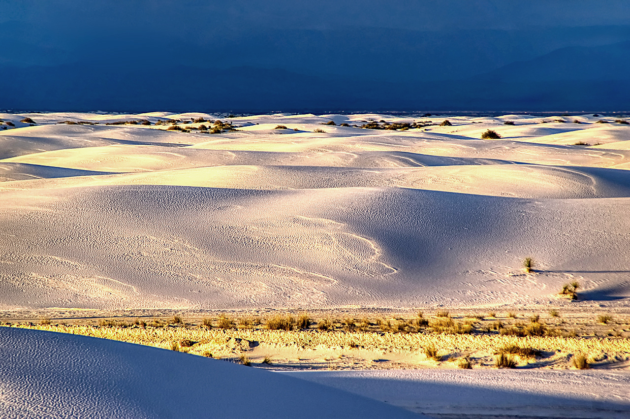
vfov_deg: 4.6
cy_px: 210
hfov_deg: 6.9
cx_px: 315
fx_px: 5245
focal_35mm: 300
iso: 100
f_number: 6.3
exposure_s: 1/400
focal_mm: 200
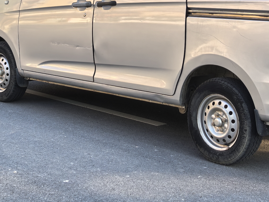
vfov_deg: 17.8
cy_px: 0
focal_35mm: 81
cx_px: 199
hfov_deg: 23.9
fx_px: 629
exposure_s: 1/828
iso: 50
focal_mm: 5.75
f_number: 2
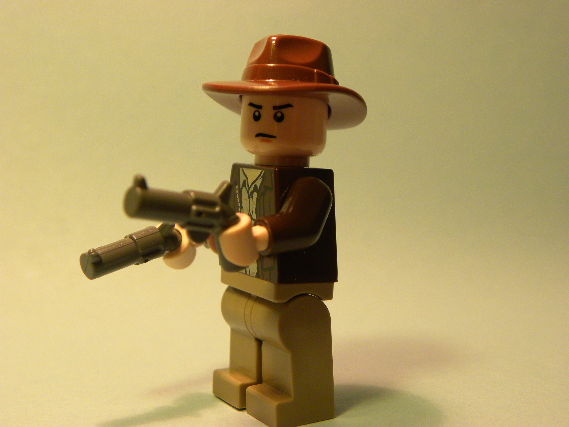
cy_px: 214
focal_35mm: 58
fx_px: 953
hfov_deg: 33.2
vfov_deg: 25.2
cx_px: 284
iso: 135
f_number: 3.5
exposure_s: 1/72
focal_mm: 10.3
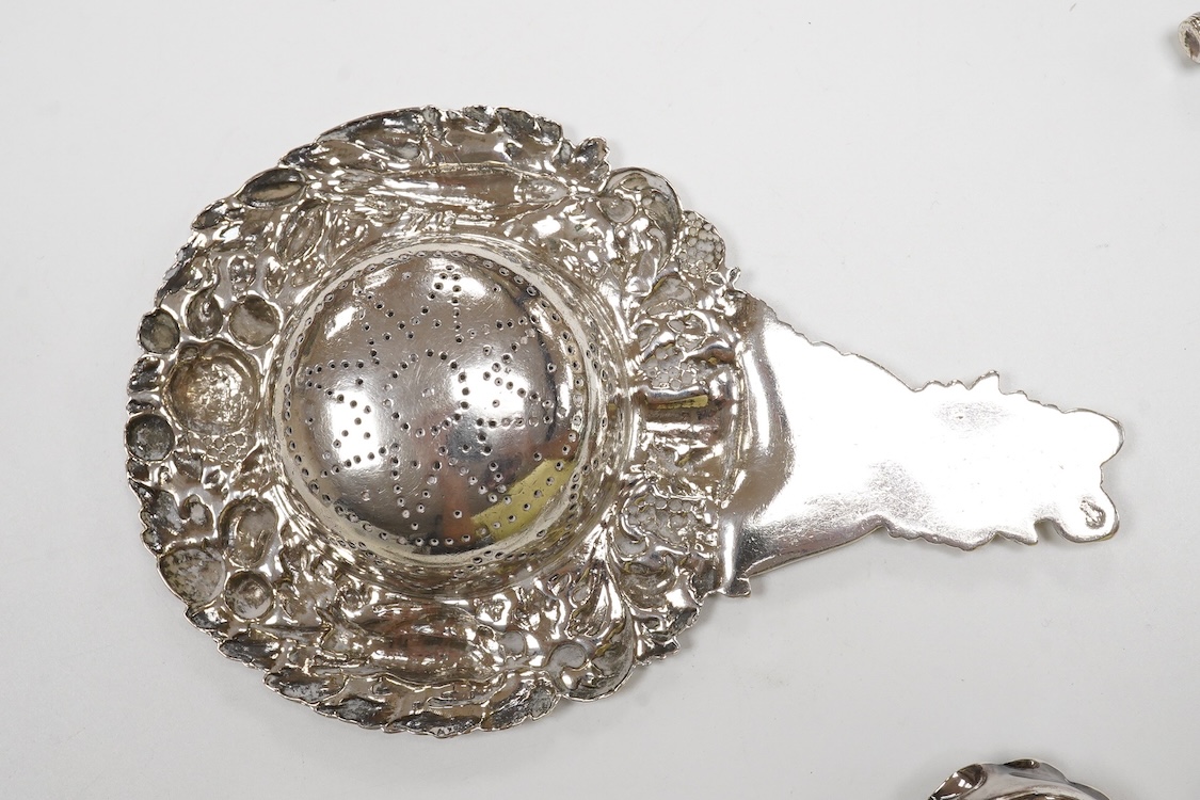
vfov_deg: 29.9
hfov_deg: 43.6
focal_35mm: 45
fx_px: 1500
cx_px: 600
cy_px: 400
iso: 2500
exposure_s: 1/100
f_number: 18
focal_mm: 30
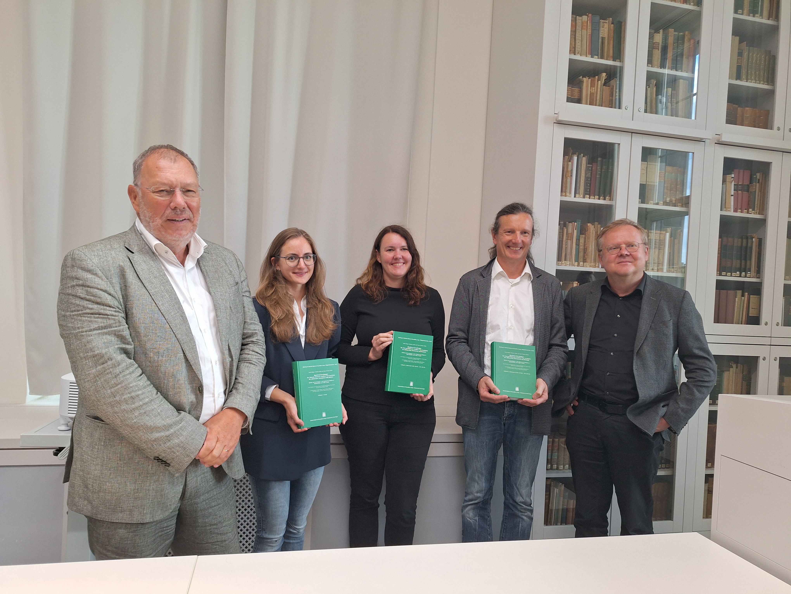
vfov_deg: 58.9
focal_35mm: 23
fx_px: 526
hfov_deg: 73.9
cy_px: 297
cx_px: 396
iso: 160
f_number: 1.8
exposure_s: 1/50
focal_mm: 5.54
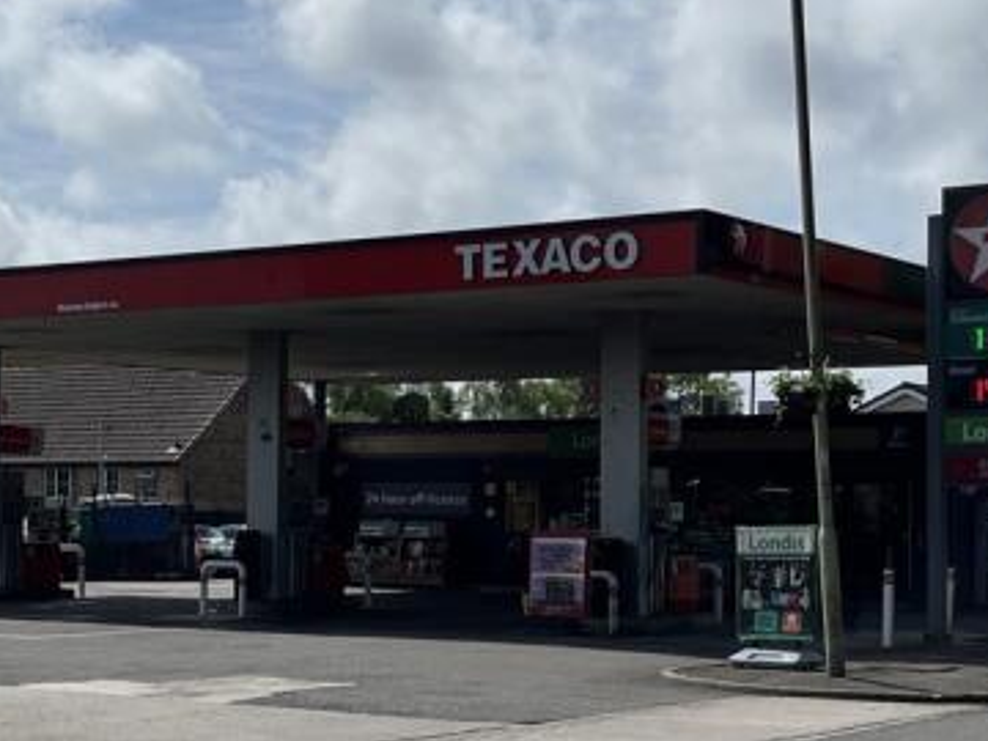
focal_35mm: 74
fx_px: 2112
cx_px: 370
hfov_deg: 26.2
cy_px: 458
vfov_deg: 19.9
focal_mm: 5.1
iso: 50
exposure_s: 1/9901
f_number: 1.6
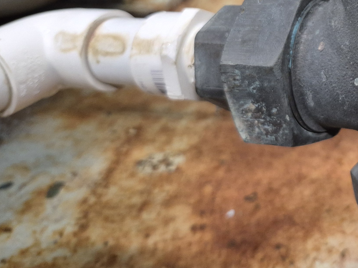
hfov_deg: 30.6
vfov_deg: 24.5
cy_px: -18
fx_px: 579
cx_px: 396
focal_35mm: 56
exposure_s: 1/120
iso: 500
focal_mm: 5.4
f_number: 1.8
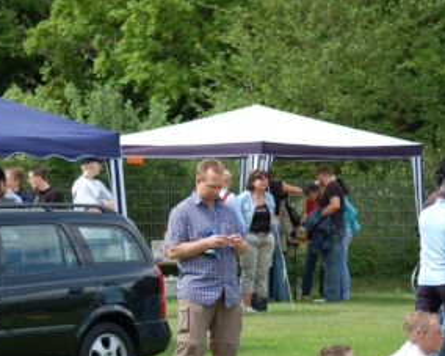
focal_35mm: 224
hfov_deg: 8.6
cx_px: 206
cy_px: 234
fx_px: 2949
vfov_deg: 6.9
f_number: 4.2
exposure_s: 1/1000
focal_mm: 100
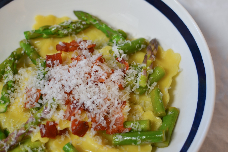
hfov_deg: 34.7
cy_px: 70
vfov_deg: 23.6
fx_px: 364
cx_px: 124
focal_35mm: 58
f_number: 2.8
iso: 400
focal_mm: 35
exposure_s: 1/60
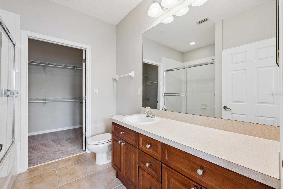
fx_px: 122
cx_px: 142
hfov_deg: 98.6
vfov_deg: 75.5
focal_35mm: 16
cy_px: 94
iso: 200
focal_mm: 15.5
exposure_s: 1/8
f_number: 9
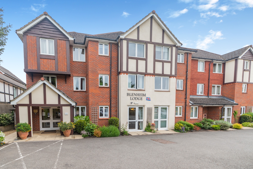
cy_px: 84
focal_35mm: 15
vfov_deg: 77.3
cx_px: 126
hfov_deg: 100.4
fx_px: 105
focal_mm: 10
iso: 220
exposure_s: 1/160
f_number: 8
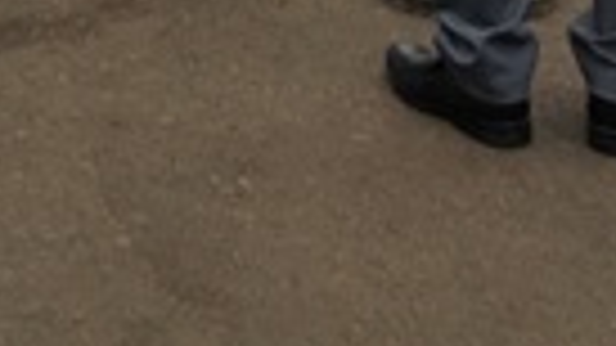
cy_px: -975
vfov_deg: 5.7
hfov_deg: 10.9
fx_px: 3021
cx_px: -481
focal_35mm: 185
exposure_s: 1/176
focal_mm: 4.15
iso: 25
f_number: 2.2
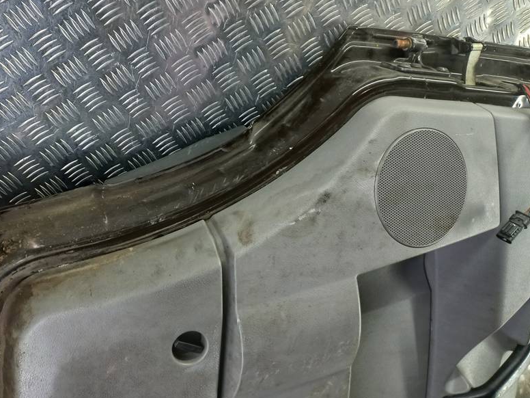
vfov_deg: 42.8
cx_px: 204
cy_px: 161
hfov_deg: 54.8
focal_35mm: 33
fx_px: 505
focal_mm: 4.6
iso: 64
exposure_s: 1/50
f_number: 1.8
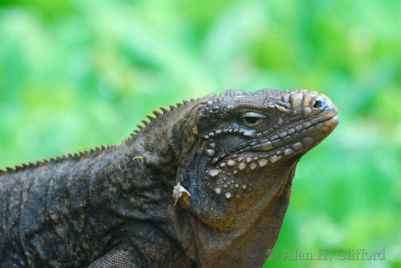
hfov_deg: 3.4
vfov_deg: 2.3
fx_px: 6689
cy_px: 134
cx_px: 200
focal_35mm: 600
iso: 560
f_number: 5.6
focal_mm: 400
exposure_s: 1/250
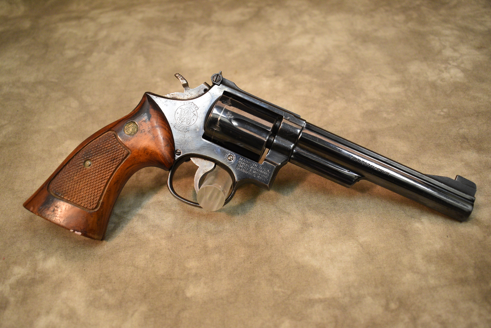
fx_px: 512
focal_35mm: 38
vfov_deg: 35.6
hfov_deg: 51.2
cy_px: 164
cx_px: 246
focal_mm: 25
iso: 1250
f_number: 4
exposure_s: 1/125
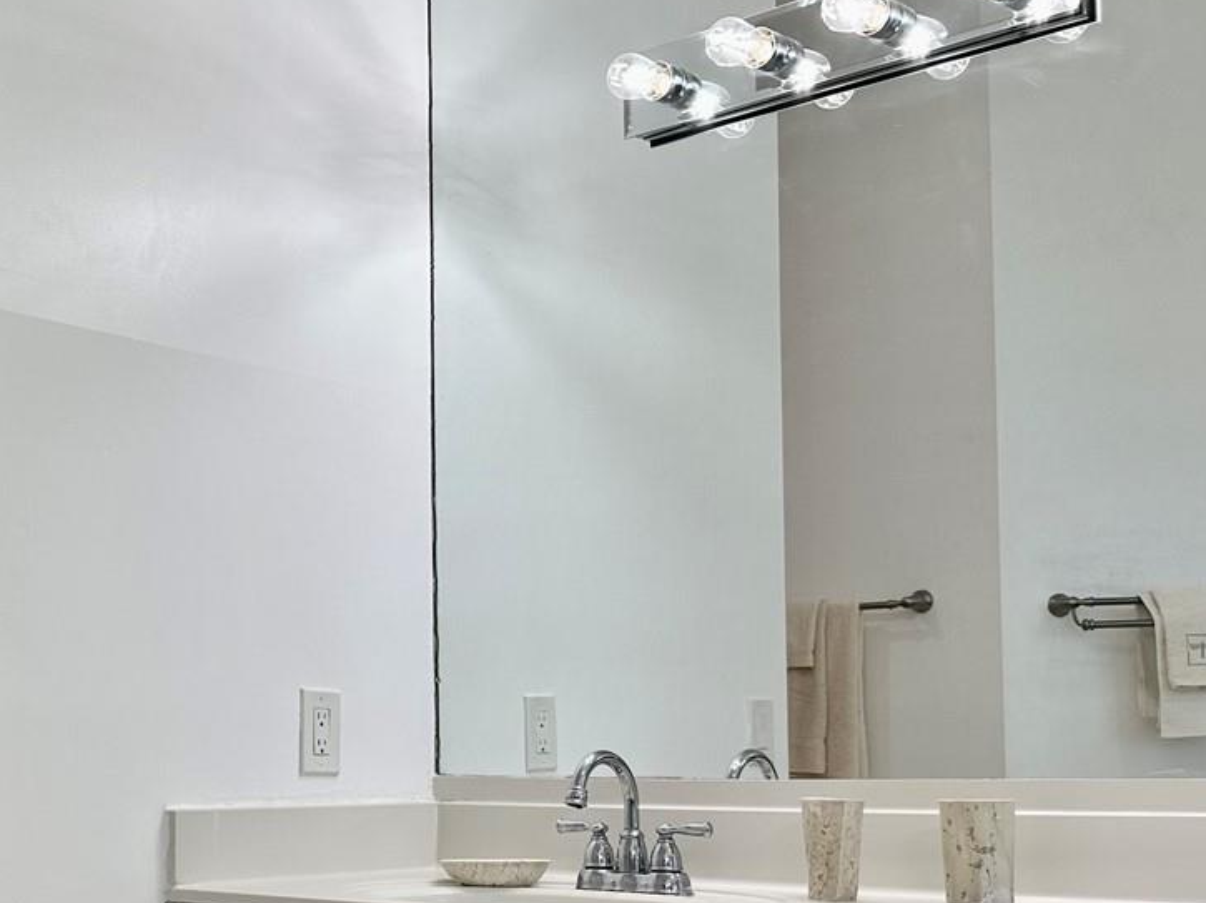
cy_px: 683
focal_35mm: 53
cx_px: 158
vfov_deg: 27.1
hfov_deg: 34.5
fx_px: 1846
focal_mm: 6.86
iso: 64
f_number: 1.78
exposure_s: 1/173
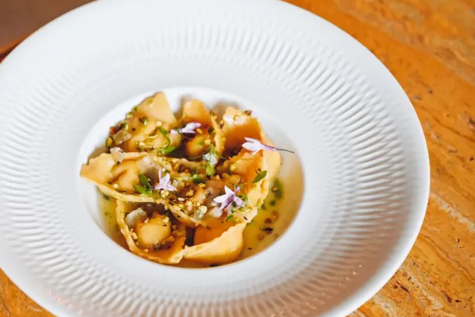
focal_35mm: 119
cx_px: 95
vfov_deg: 11.5
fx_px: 1570
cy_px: 157
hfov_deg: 17.1
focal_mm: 70
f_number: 2.8
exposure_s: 1/200
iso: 1600
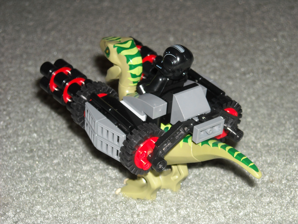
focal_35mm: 105
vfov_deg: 14.1
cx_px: 149
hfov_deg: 18.7
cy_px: 112
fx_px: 904
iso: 200
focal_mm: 17.1
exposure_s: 1/125
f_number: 4.7
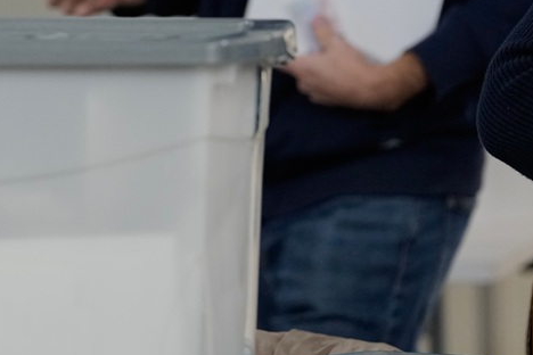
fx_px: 8128
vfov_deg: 2.5
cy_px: -59
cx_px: -253
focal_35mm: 549
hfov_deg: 3.7
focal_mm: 185
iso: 2000
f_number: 4
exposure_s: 1/400
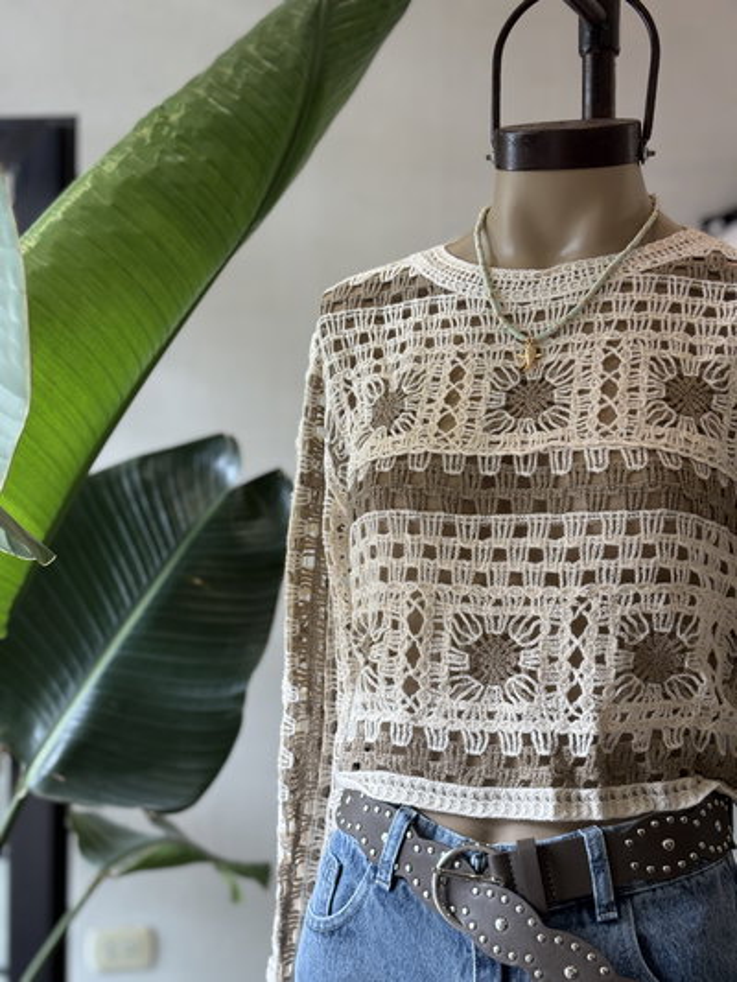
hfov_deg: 28.0
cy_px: 491
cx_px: 368
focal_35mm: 52
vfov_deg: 36.8
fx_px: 1476
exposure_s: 1/100
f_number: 1.6
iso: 50
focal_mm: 5.96
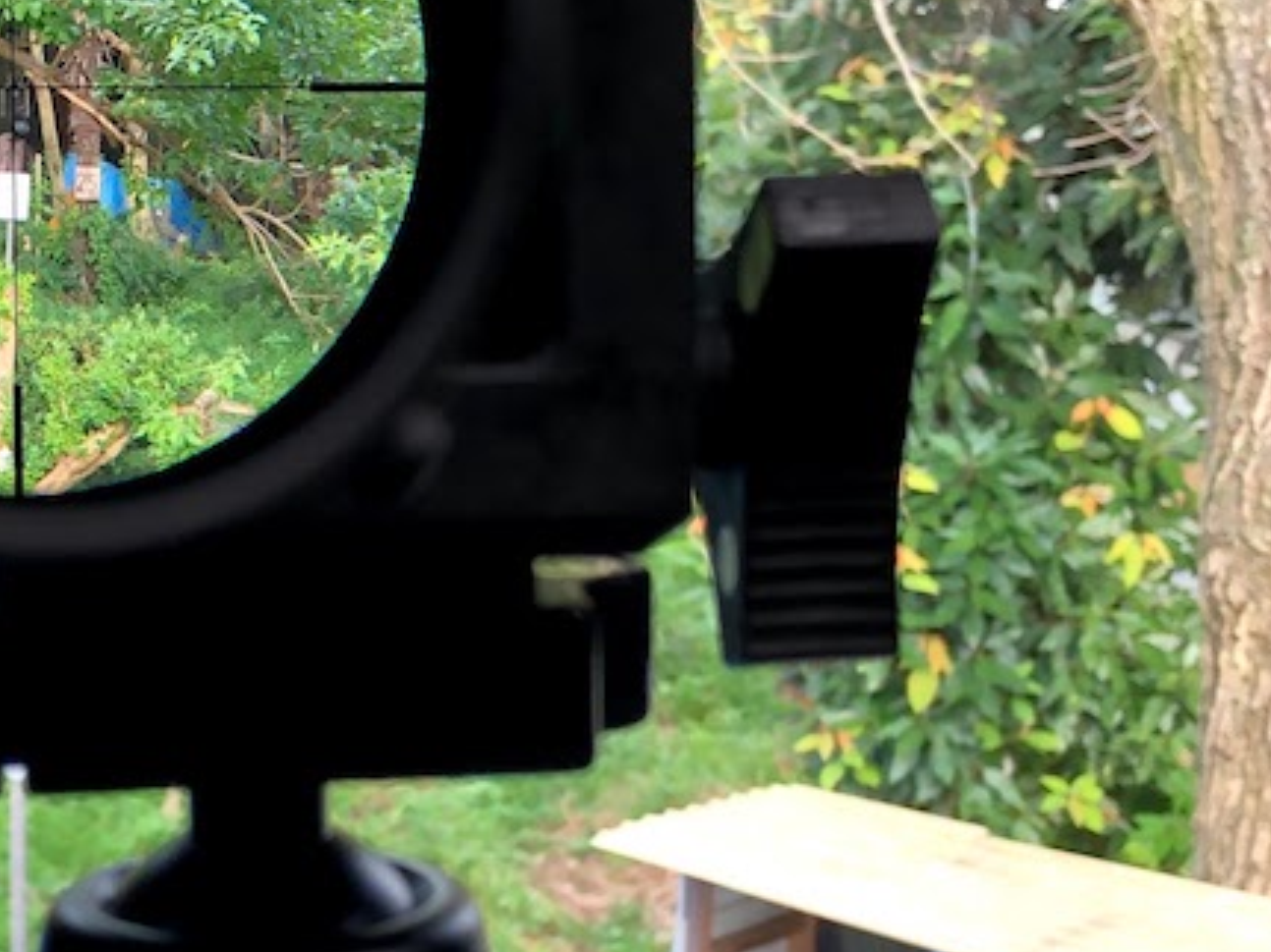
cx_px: 301
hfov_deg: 35.9
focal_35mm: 52
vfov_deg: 27.4
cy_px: 168
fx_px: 1909
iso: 80
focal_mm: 3.99
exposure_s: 1/120
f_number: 1.8
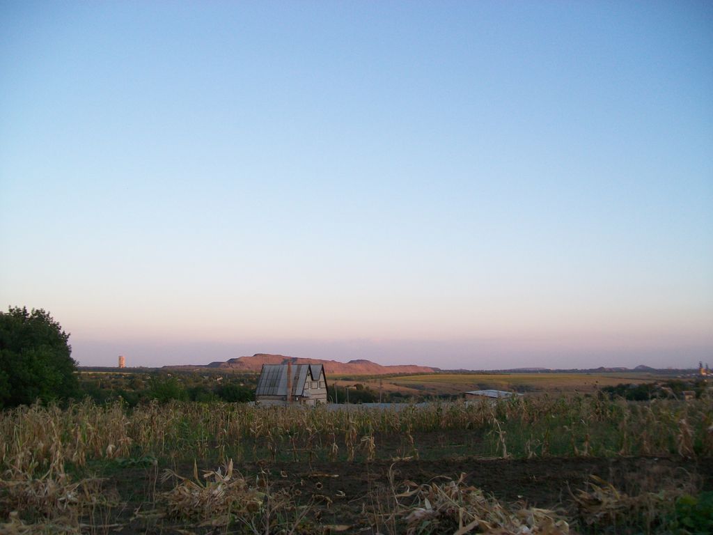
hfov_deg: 54.0
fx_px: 700
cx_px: 356
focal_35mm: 34
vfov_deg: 41.8
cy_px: 268
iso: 64
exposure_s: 1/160
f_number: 2.7
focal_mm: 6.1
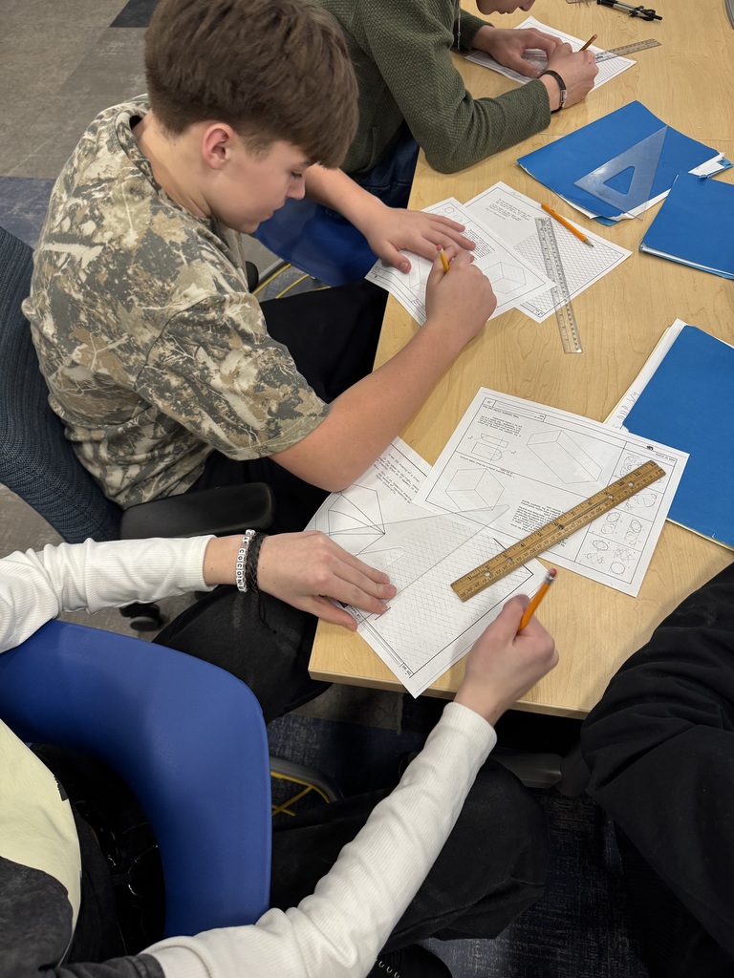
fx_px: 679
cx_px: 367
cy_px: 489
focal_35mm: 24
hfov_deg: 56.8
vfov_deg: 71.6
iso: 160
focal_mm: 6.76
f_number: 1.78
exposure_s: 1/60
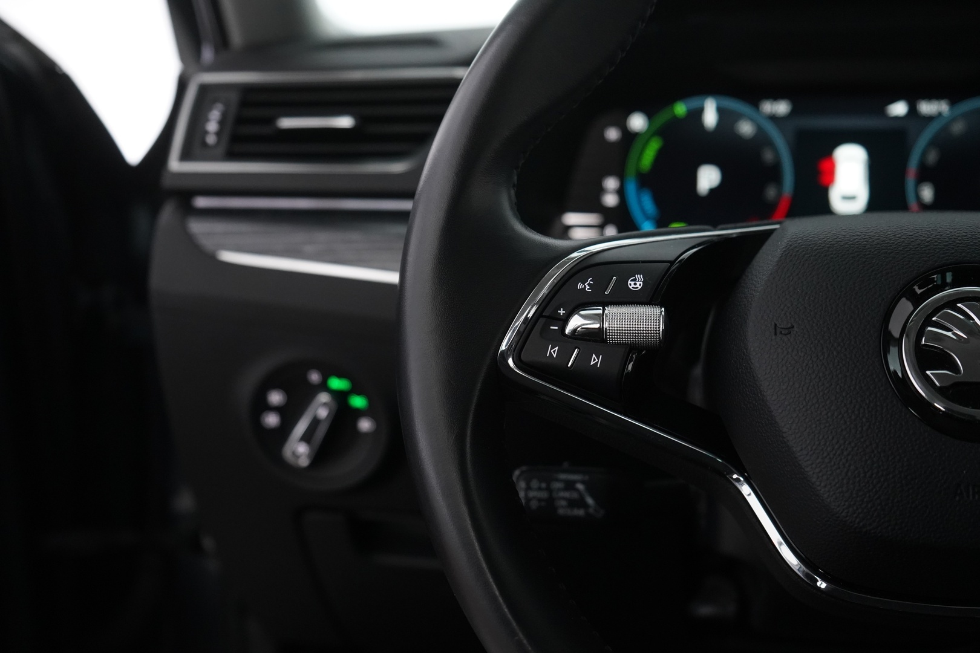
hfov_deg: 41.9
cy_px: 326
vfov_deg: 28.6
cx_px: 490
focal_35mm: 47
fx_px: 1279
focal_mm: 47
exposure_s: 1/60
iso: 4000
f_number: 4.5
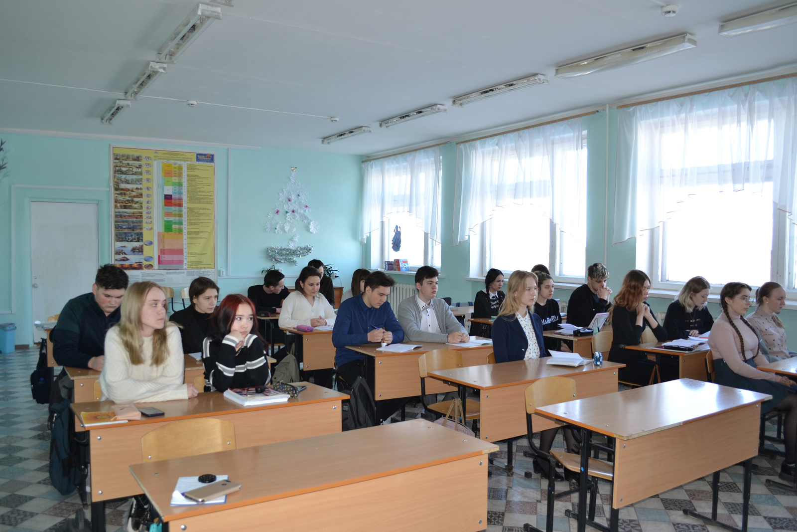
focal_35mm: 27
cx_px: 398
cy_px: 266
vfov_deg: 47.9
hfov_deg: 67.4
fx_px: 598
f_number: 4
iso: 250
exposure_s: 1/125
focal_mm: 18
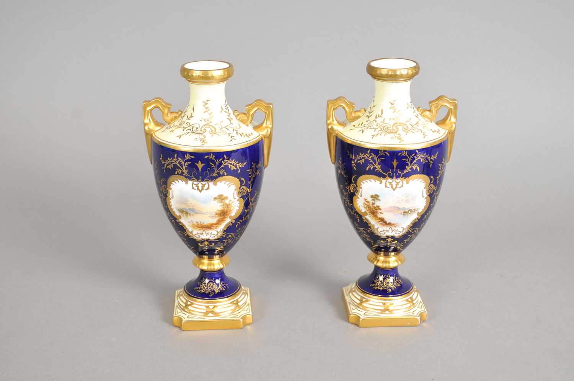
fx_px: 860
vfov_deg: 25.0
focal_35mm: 54
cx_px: 287
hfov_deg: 36.9
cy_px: 190
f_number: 5.6
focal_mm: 36
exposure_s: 1/60
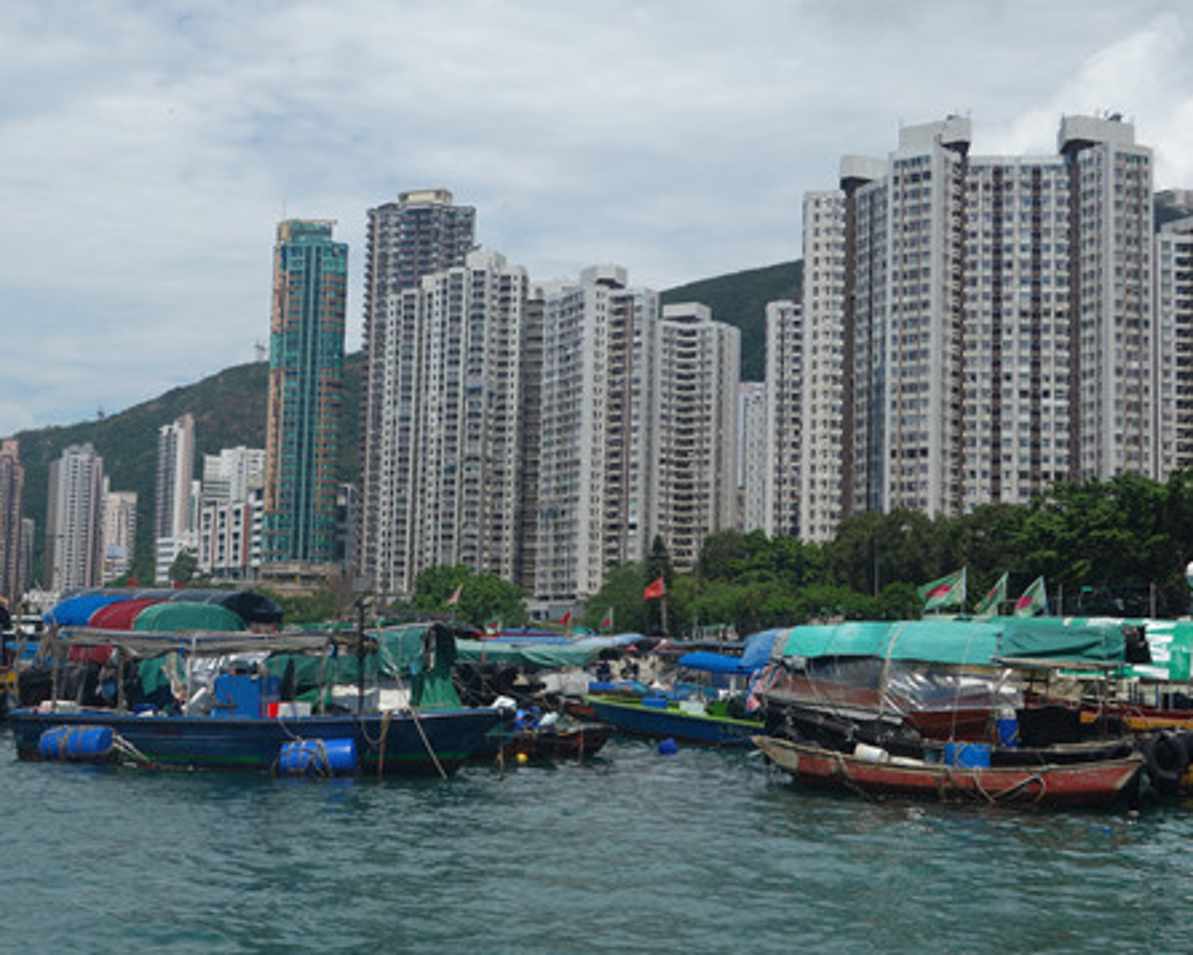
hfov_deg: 37.2
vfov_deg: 30.3
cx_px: 476
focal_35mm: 50
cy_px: 479
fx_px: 1766
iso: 125
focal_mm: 16.2
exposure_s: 1/800
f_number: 5.6
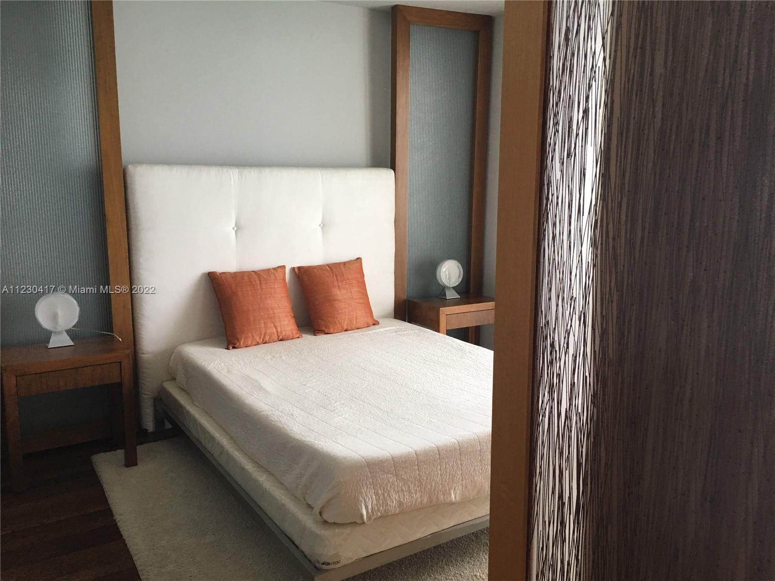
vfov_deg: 48.2
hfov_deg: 61.7
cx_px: 388
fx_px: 649
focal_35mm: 29
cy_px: 290
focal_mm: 4.15
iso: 40
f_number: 2.2
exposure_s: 1/30
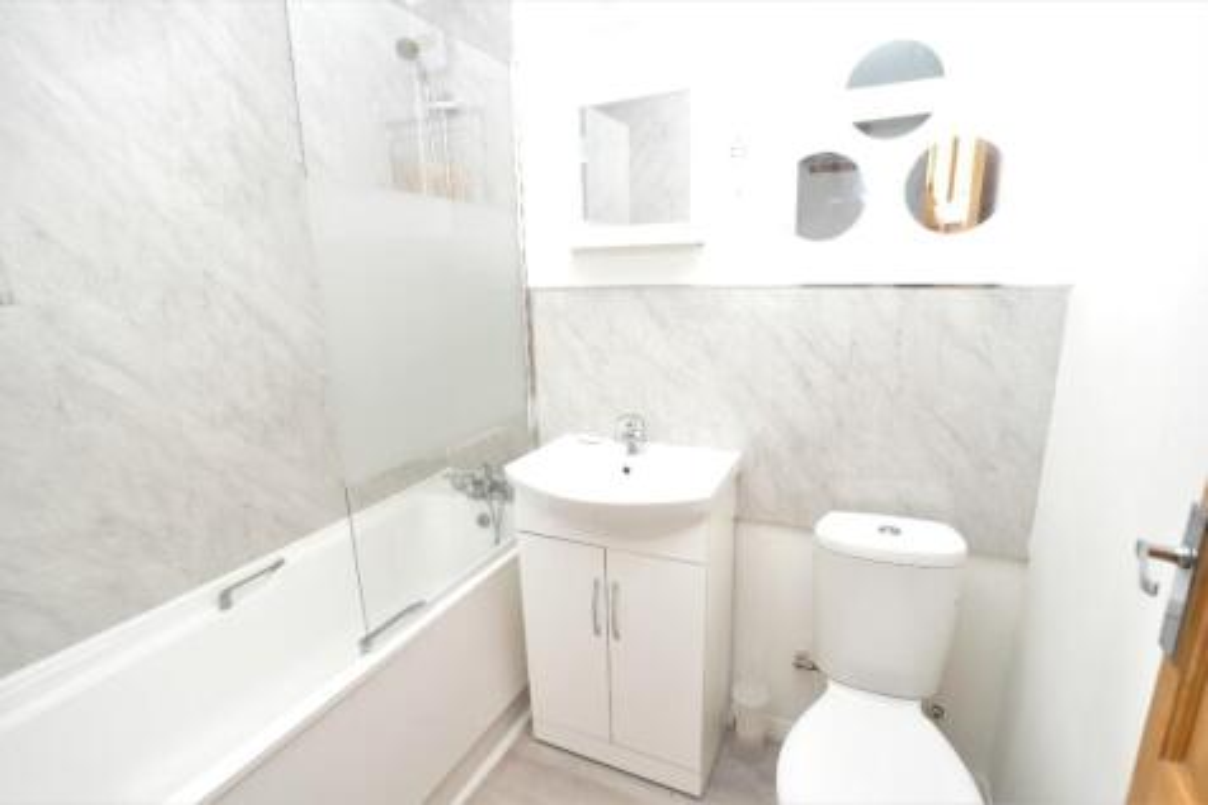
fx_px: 553
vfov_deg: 72.0
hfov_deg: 95.0
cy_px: 402
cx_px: 604
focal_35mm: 16
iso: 800
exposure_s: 1/60
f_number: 4.5
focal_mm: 11
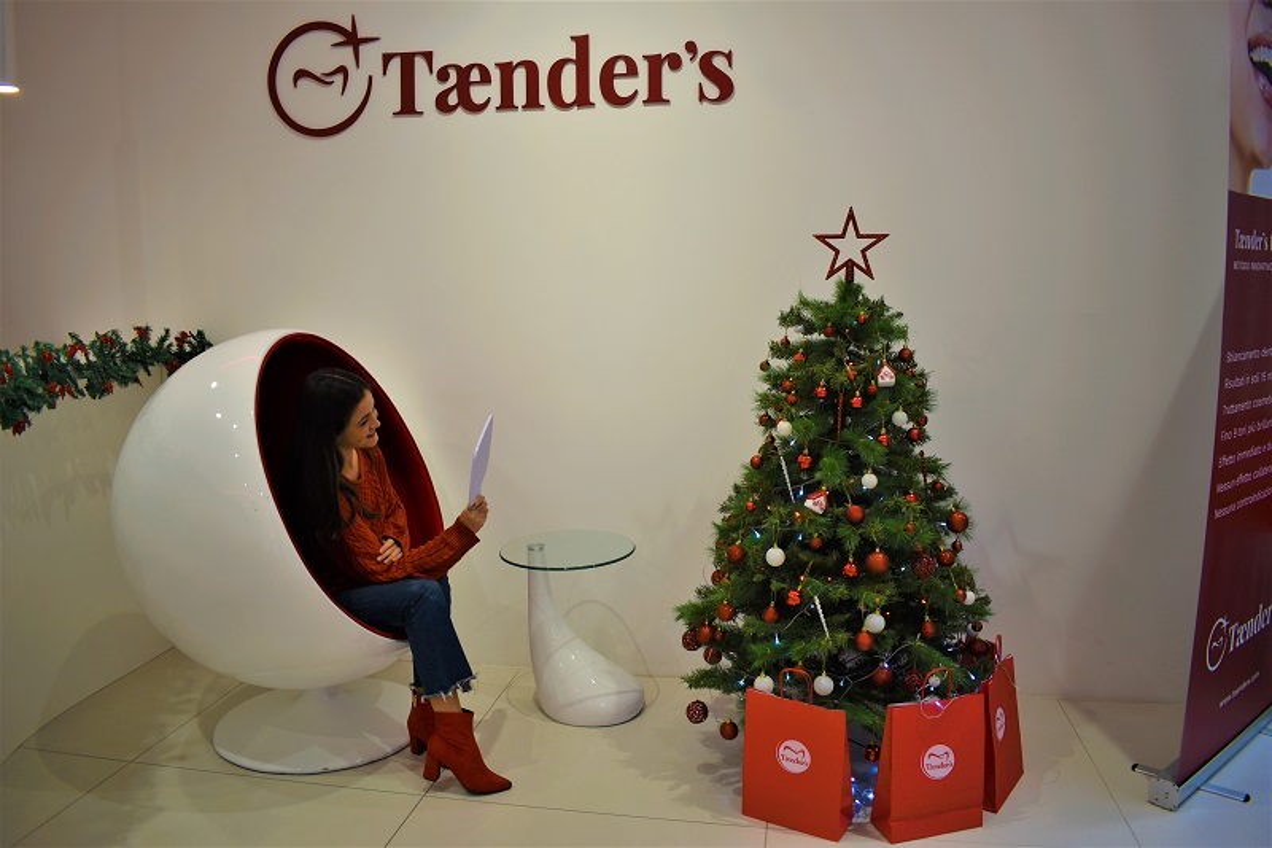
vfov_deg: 47.9
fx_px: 954
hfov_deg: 67.4
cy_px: 424
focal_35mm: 27
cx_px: 636
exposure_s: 1/40
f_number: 3.5
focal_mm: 18
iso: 100
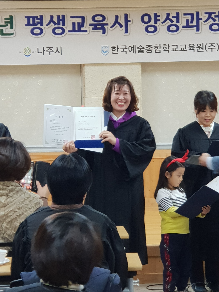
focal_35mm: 52
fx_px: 439
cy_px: 146
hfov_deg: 28.0
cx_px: 110
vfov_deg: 36.8
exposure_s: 1/30
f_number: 2.4
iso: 200
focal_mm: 6
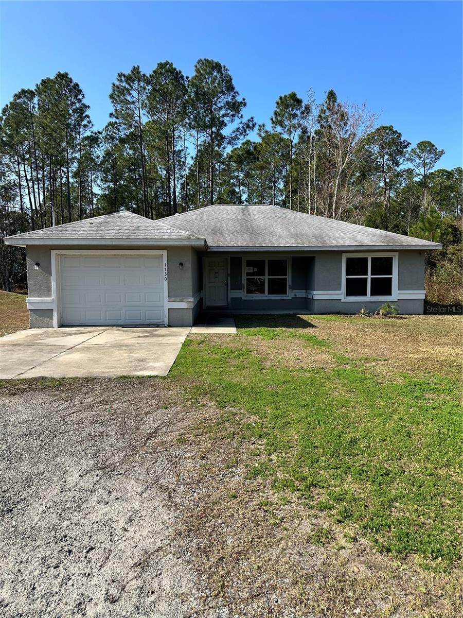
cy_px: 309
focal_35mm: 24
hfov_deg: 56.8
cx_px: 232
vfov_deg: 71.6
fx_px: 428
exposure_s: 1/3058
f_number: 1.78
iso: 80
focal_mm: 6.86
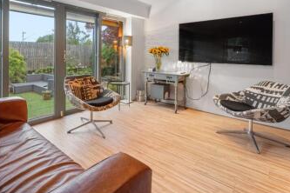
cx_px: 101
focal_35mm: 20
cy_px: 61
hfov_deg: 81.6
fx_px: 161
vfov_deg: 60.2
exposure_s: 1/2.5
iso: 640
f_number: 8
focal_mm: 14
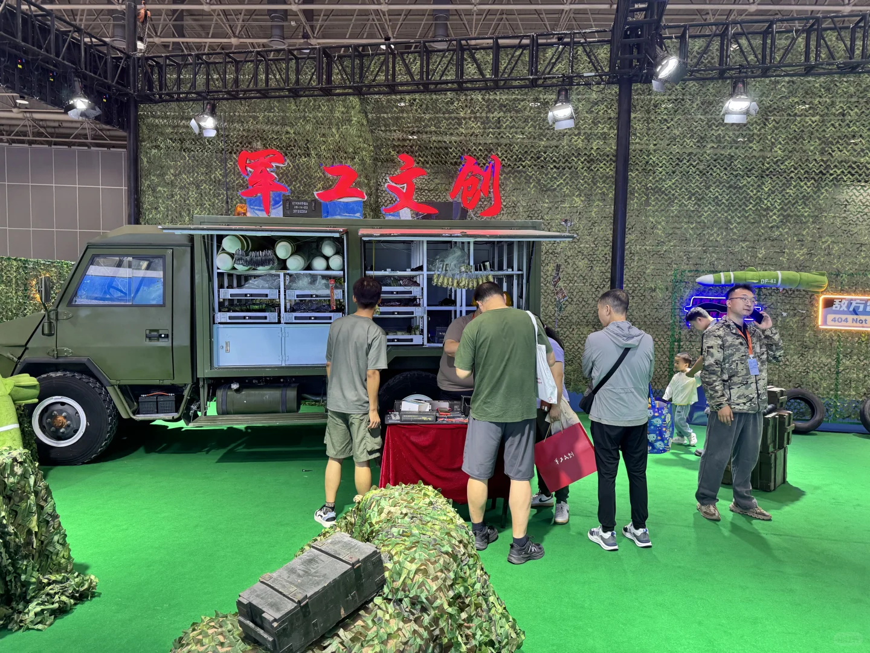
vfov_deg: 56.8
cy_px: 326
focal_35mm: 24
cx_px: 435
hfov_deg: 71.6
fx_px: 603
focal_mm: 6.76
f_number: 1.78
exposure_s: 1/121
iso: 160
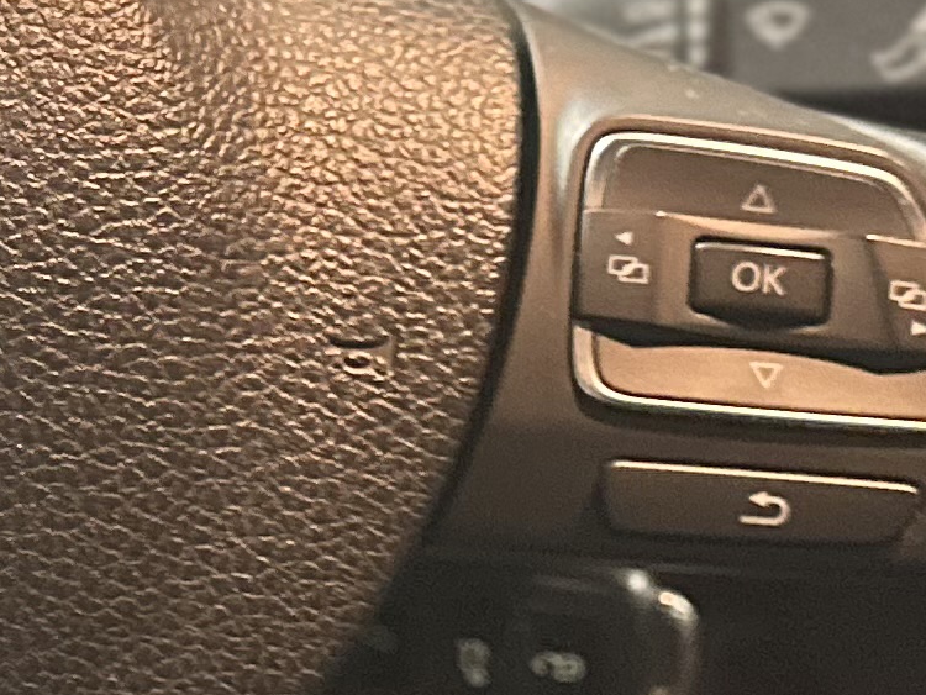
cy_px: 249
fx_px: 3452
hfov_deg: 14.5
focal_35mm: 129
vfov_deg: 11.5
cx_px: -337
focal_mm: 6.86
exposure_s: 1/25
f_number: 1.78
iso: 1600
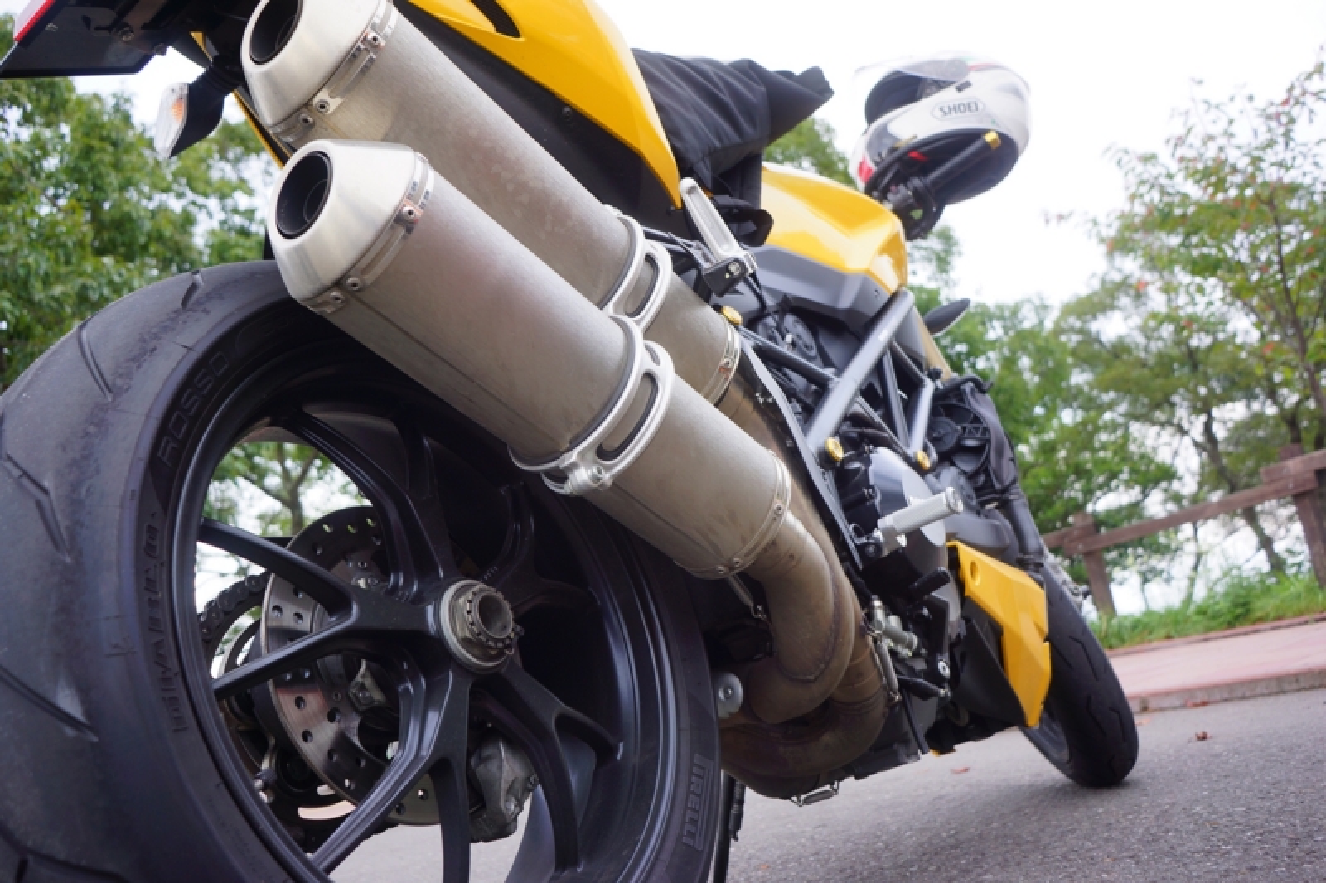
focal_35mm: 30
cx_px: 663
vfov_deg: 43.6
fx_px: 1105
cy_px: 442
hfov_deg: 61.9
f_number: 4.5
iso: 100
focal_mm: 20
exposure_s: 1/80
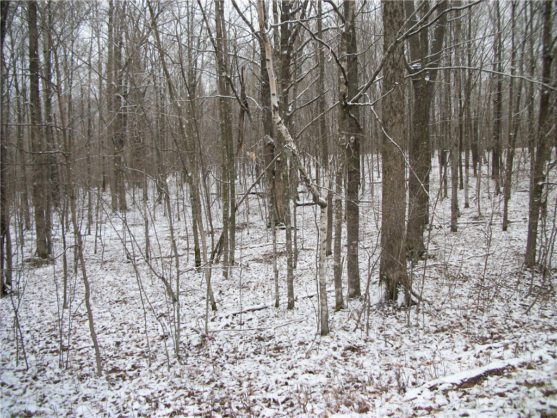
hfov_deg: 56.8
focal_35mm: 32
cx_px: 278
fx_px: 515
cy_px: 209
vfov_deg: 44.2
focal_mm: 5.7
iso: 80
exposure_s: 1/400
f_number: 2.9
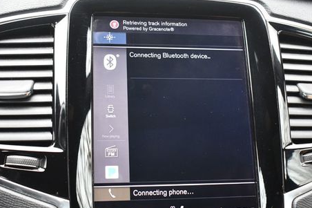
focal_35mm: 51
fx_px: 442
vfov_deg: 26.4
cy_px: 121
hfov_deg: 38.9
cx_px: 158
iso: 1400
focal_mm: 24
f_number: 4
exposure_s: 1/125
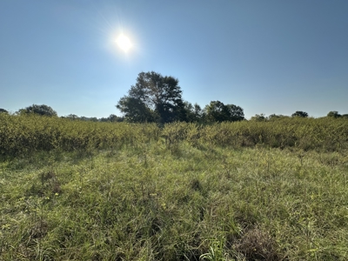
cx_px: 174
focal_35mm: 14
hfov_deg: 102.1
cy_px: 130
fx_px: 141
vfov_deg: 85.7
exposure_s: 1/2506
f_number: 2.2
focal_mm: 2.22
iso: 50
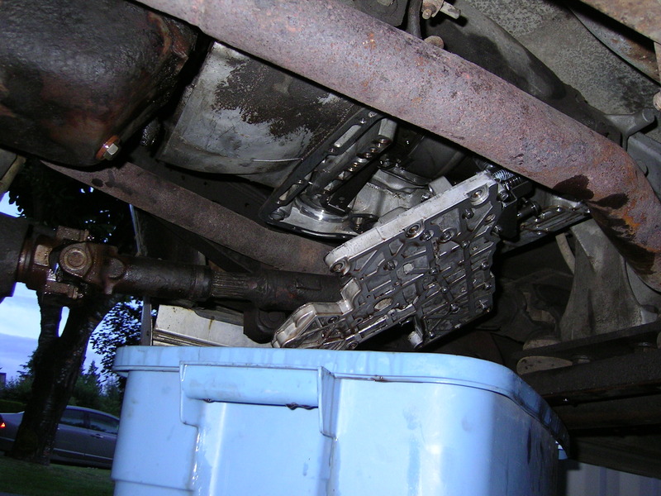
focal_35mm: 36
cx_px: 330
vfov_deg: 39.7
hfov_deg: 51.4
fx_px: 687
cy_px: 248
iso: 100
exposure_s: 1/30
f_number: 2.8
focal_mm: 5.6
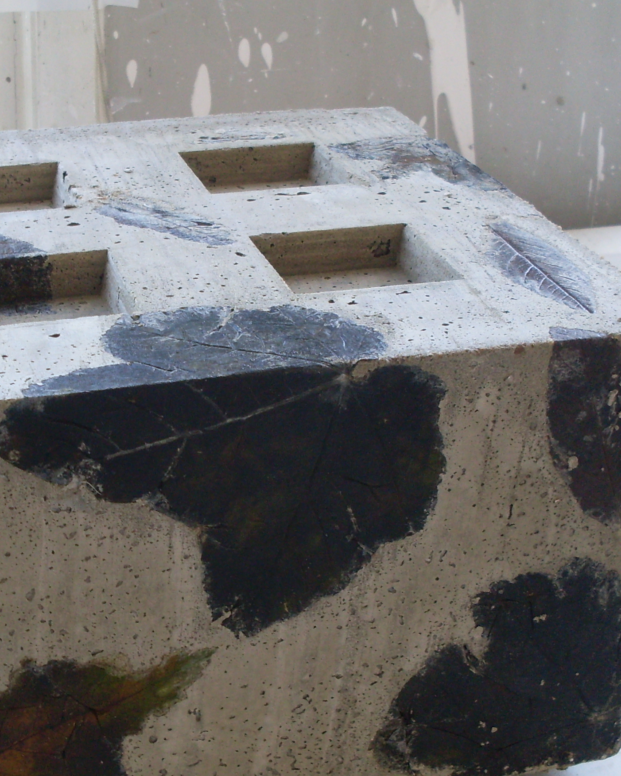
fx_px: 1494
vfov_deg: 29.0
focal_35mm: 65
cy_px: 505
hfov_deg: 23.3
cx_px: 176
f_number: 2.8
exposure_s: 1/60
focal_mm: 6.3
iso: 100
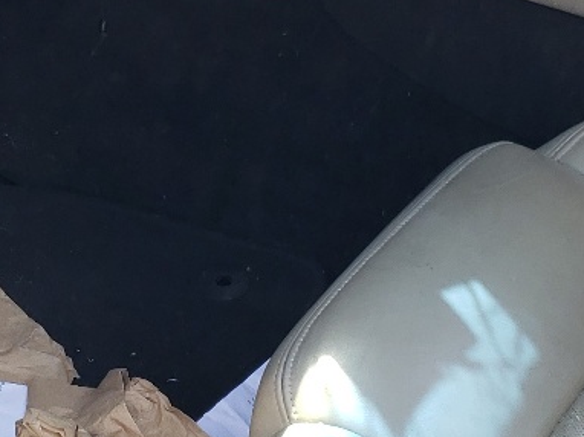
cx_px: 193
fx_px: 1838
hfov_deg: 18.0
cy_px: 147
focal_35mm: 109
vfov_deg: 13.5
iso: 50
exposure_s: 1/250
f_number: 1.5
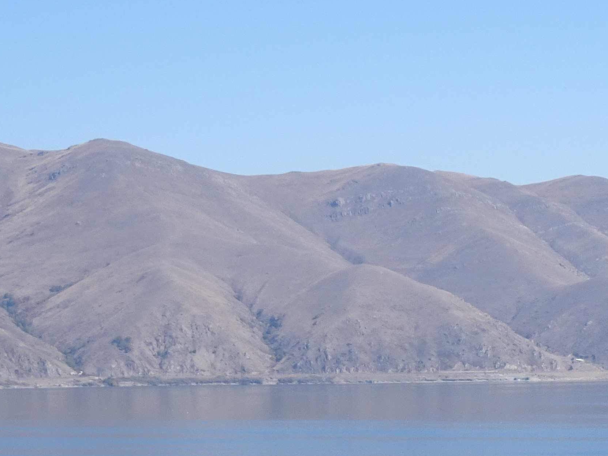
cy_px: 512
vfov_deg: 8.6
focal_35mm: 171
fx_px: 3003
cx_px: 664
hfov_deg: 11.4
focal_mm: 9.87
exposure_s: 1/500
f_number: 4.5
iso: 80
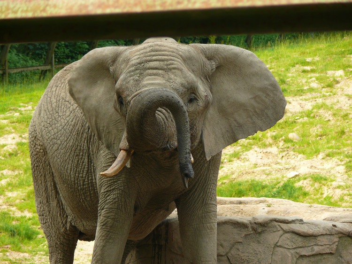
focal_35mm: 259
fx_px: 2633
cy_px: 132
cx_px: 176
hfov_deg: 7.6
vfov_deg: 5.7
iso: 100
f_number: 4
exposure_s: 1/125
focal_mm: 54.7
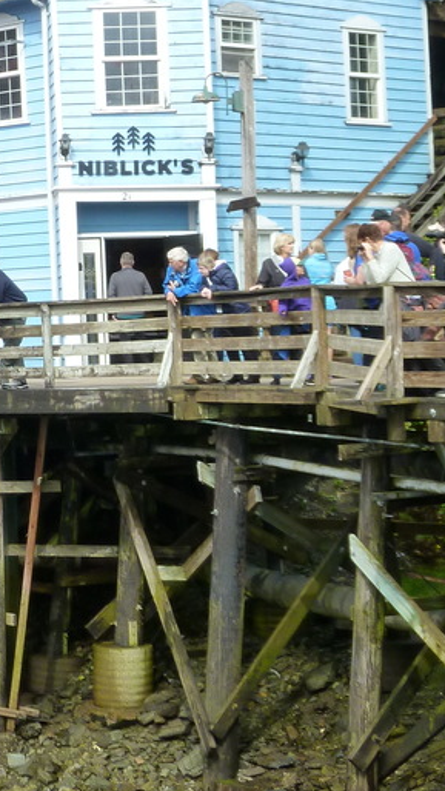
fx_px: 2161
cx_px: -217
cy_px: 194
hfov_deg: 11.3
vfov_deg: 20.6
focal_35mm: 103
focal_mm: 6.7
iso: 125
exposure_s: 1/200
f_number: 3.9
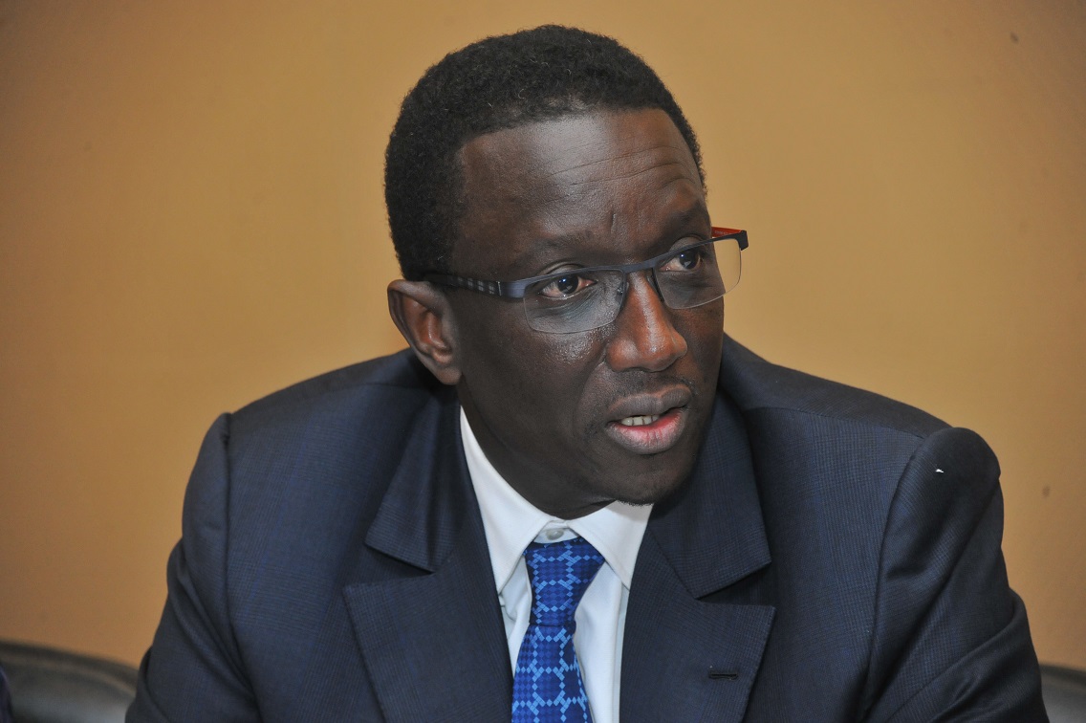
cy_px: 362
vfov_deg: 6.9
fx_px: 6030
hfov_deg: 10.3
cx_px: 543
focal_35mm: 200
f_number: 5.6
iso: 1600
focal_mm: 200
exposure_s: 1/100
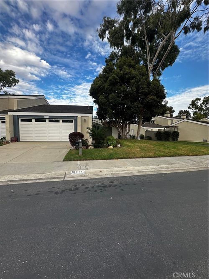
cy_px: 140
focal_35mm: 14
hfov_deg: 85.7
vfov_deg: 102.1
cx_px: 104
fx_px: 113
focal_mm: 2.22
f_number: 2.2
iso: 40
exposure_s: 1/422
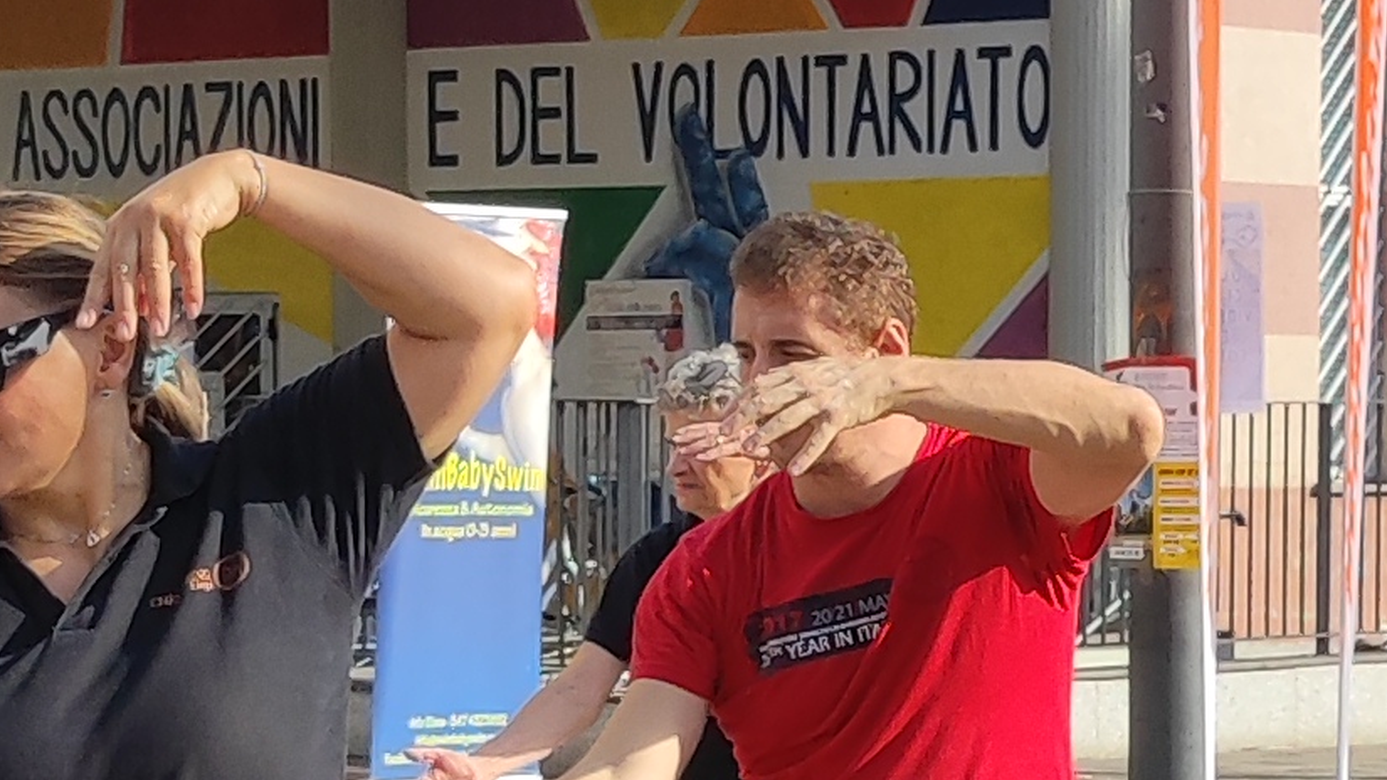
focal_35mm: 153
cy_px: 726
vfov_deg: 7.9
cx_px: 968
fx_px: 5627
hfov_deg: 14.0
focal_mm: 4.7
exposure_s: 1/568
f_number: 1.79
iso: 50
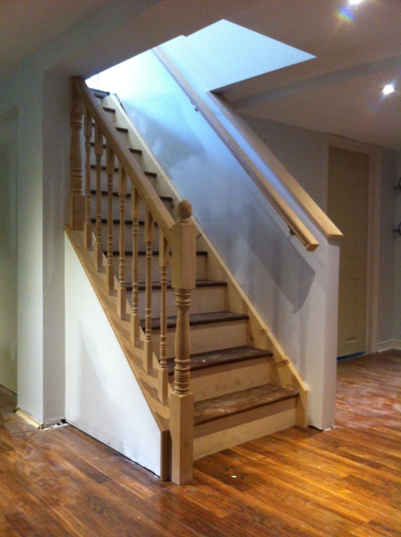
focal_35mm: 35
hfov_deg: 40.6
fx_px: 542
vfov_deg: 52.7
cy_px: 268
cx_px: 200
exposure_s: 1/15
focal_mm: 3.85
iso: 250
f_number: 2.8
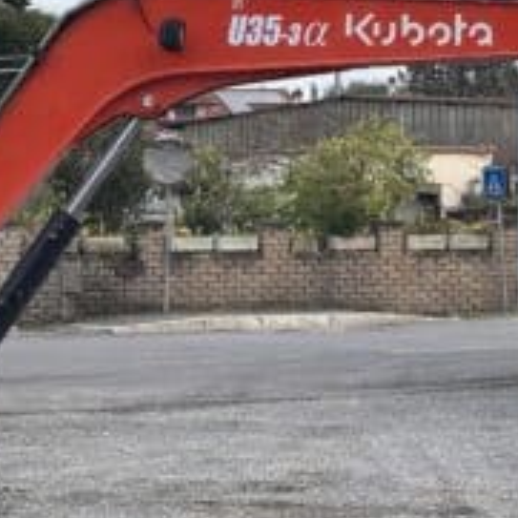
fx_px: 2387
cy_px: 278
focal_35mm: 141
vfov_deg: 12.4
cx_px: -9
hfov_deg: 12.2
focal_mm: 6.86
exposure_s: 1/1227
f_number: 1.78
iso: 64
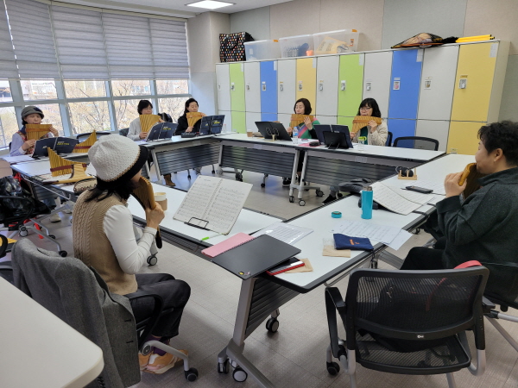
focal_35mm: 26
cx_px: 259
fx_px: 389
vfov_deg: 53.1
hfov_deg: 67.3
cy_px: 194
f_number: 1.8
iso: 50
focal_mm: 5.4
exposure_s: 1/120
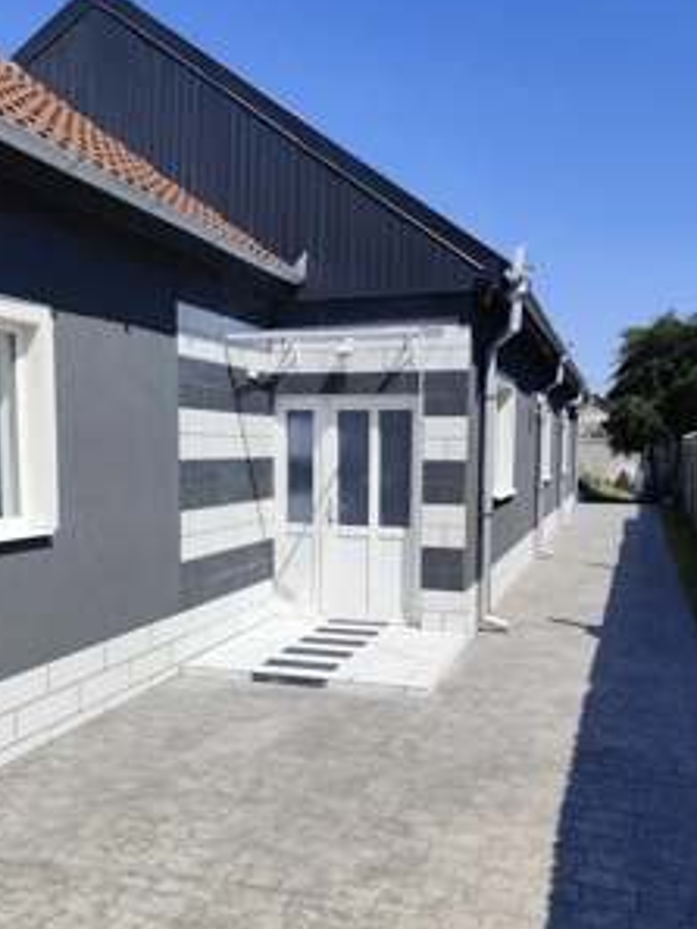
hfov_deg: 45.5
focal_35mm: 31
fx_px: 832
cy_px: 538
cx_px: 347
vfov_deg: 58.0
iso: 50
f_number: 1.65
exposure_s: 1/1486
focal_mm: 6.19
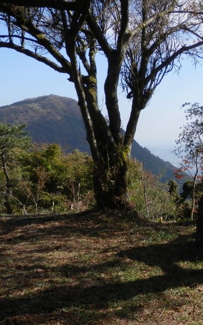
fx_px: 469
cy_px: 163
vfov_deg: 38.2
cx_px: 166
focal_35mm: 53
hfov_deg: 24.0
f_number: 3.6
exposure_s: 1/640
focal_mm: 6.6
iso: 80
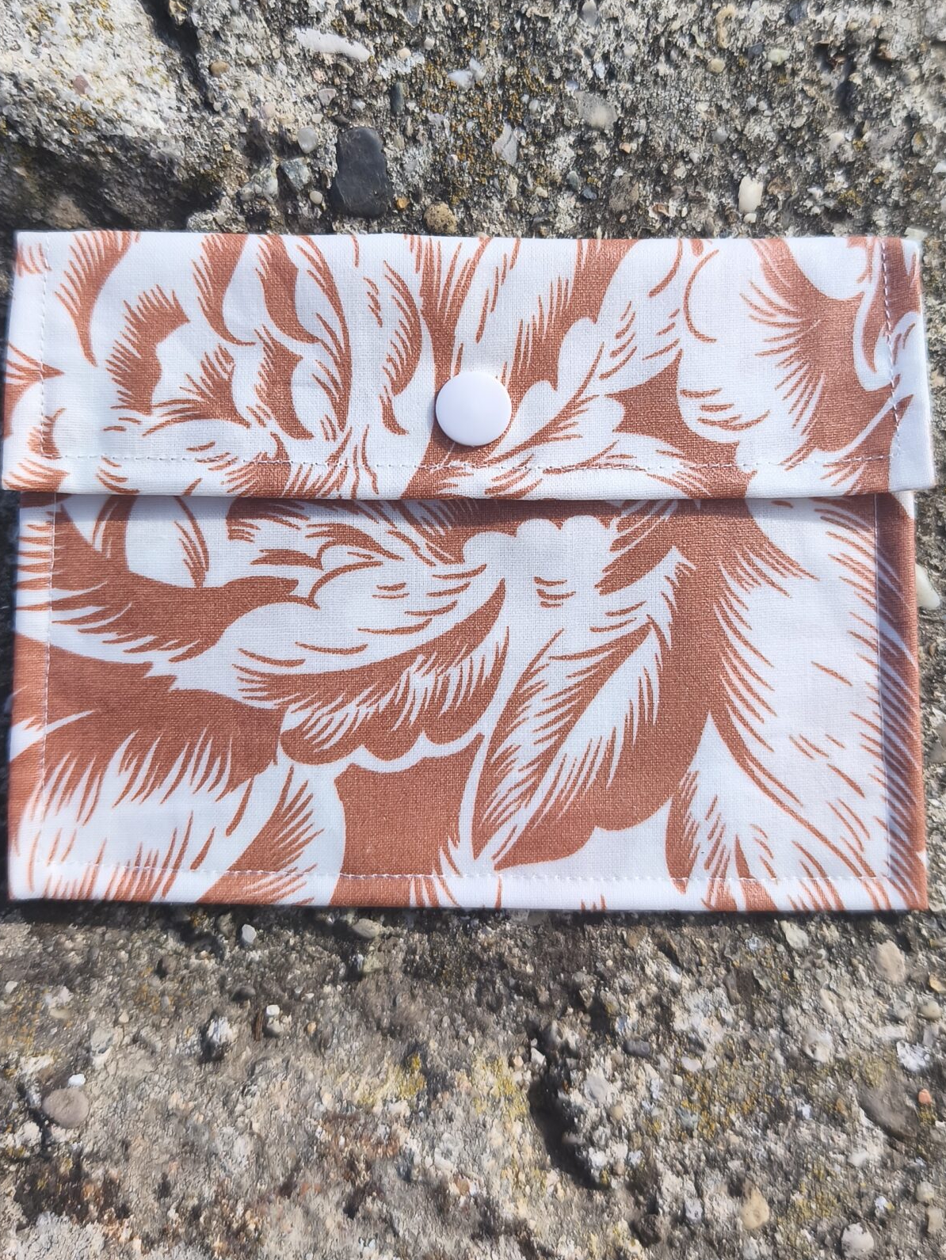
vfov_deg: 49.8
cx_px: 473
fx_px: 1348
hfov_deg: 38.7
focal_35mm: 37
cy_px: 499
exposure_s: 1/522
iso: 50
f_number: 1.65
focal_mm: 6.18
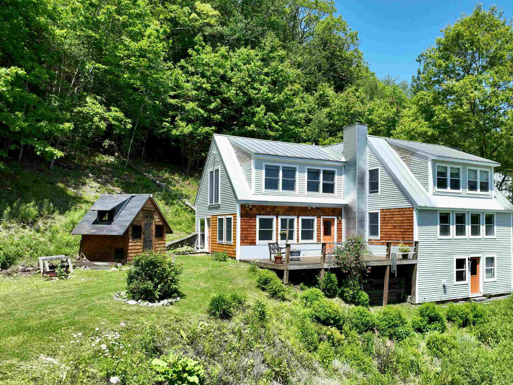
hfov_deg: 59.3
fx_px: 444
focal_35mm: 30
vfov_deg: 46.7
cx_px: 318
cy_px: 216
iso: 100
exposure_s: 1/1250
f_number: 2.8
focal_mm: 12.29
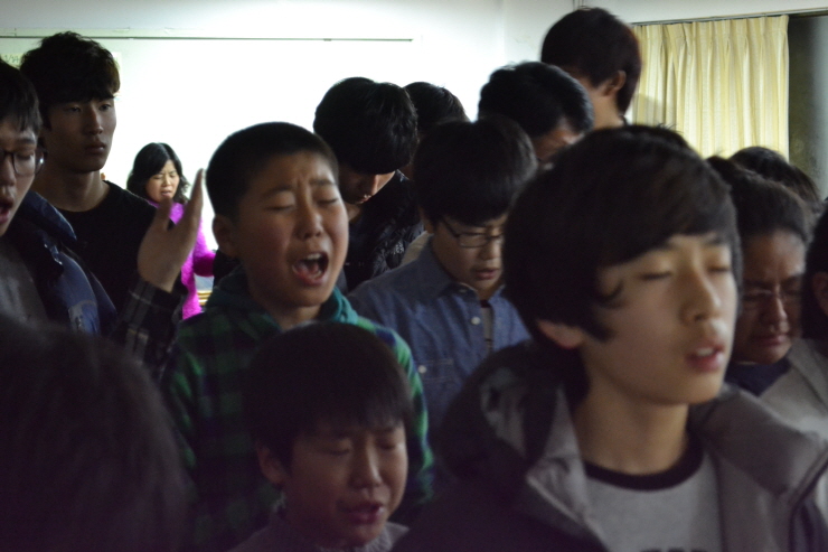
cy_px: 276
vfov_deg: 16.5
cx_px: 414
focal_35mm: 82
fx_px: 1897
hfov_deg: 24.6
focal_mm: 55
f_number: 5.6
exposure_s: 1/13
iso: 3200
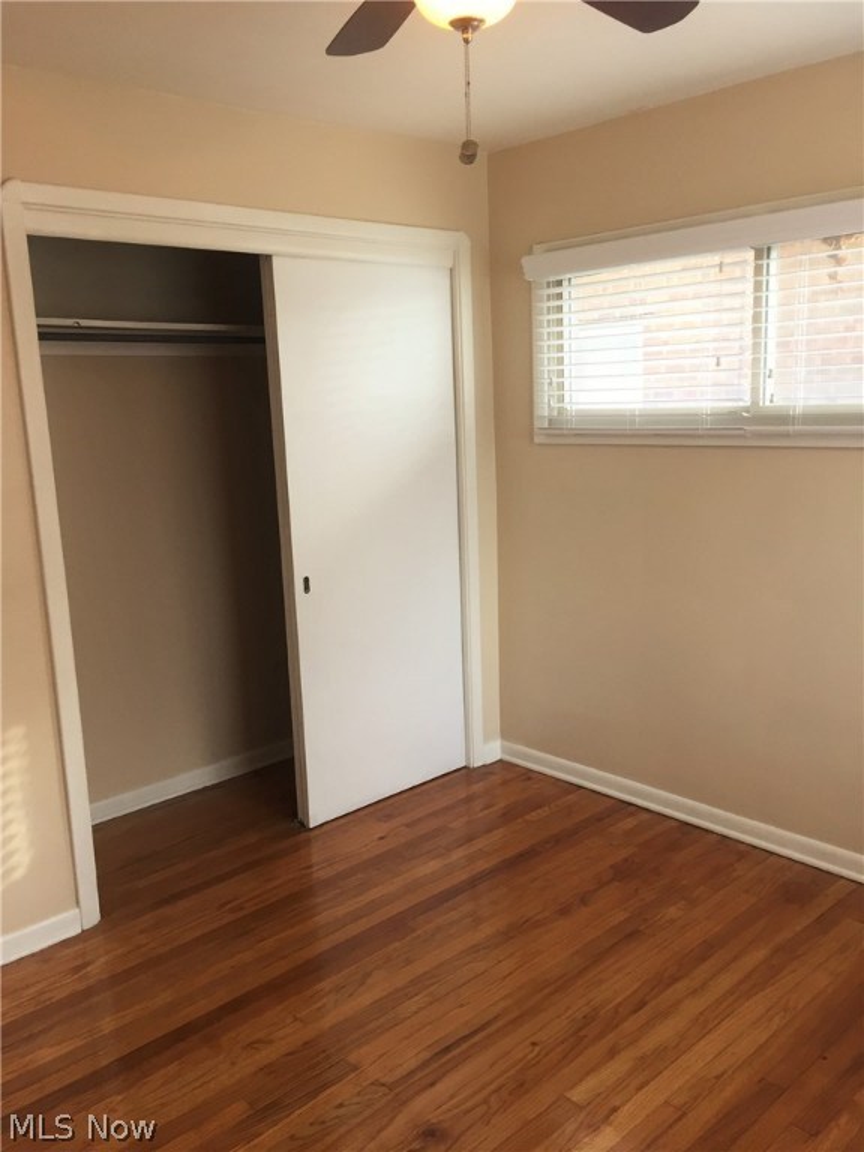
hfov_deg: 48.2
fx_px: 965
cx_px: 432
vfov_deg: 61.7
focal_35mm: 29
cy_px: 576
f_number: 2.2
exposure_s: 1/30
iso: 32
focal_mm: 4.15
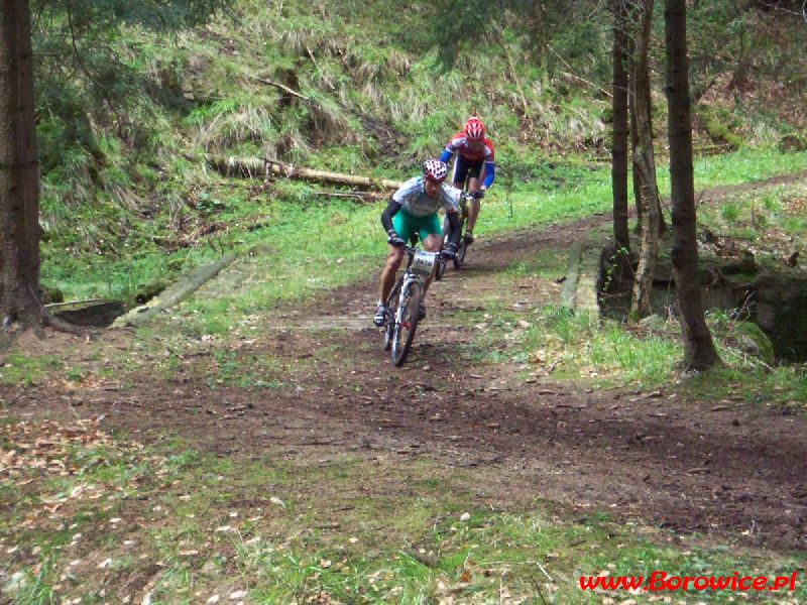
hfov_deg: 16.8
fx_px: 2728
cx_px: 404
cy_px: 302
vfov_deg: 12.7
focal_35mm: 117
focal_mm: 19.2
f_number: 4.4
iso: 400
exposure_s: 1/200
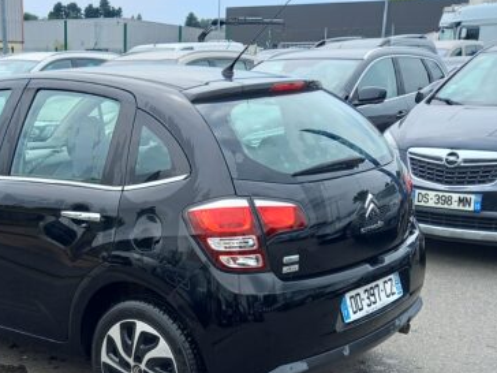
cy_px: 284
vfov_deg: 26.2
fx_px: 790
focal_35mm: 55
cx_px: 112
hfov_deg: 34.1
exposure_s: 1/294
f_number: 2
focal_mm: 4.6
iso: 25
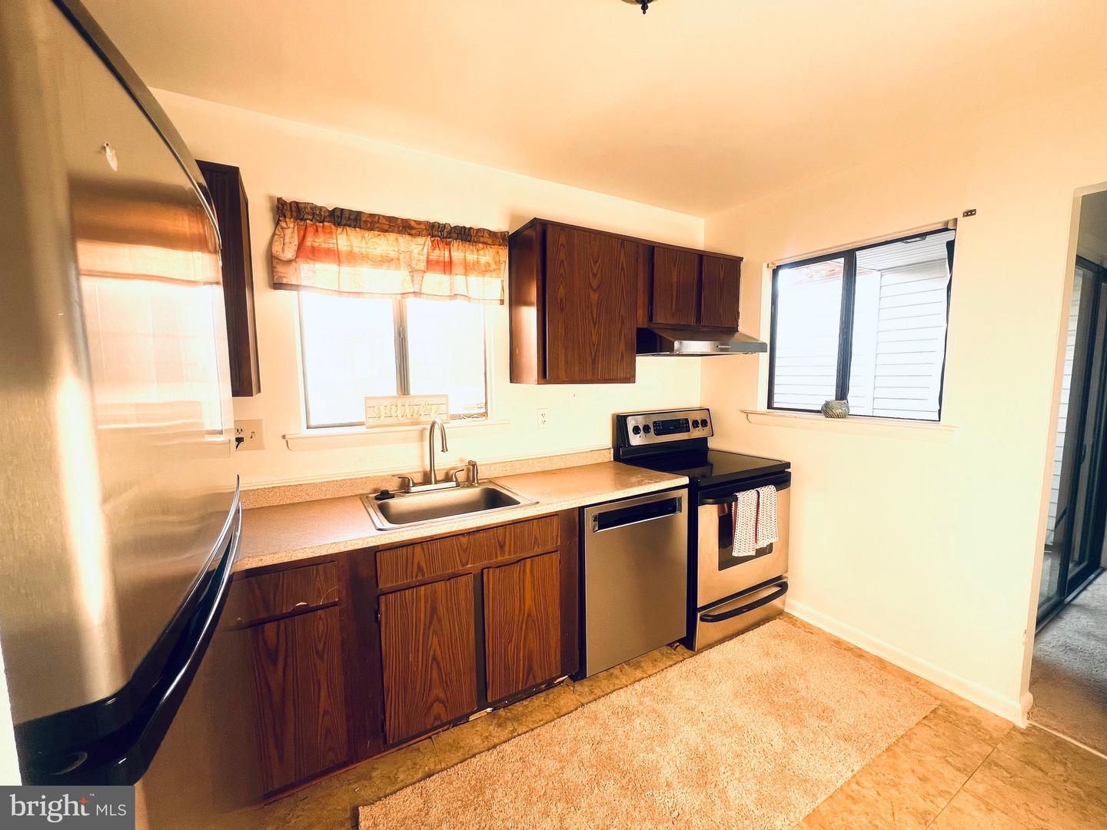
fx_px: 416
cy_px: 415
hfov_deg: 106.2
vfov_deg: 89.9
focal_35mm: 13
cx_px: 554
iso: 32
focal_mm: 1.57
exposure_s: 1/99
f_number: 1.8
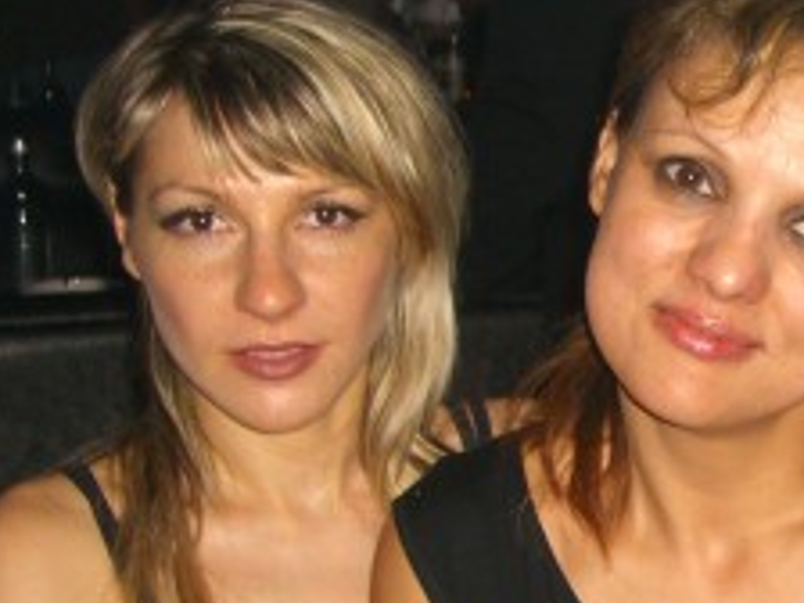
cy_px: 431
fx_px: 2369
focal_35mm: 102
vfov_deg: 14.5
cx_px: 829
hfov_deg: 18.7
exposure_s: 1/60
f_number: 2.8
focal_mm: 7.9
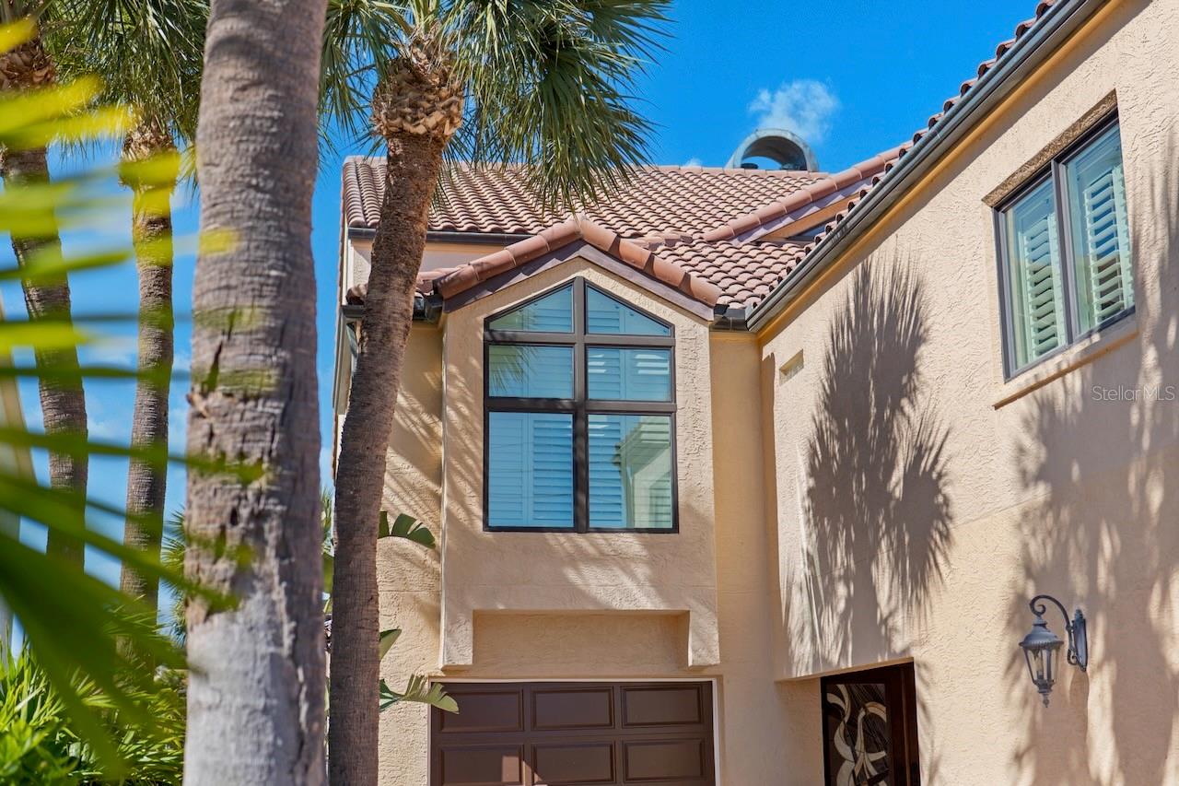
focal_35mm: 50
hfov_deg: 39.6
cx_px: 590
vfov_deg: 27.0
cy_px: 393
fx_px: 1637
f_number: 2.8
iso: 100
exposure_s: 1/800
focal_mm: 50
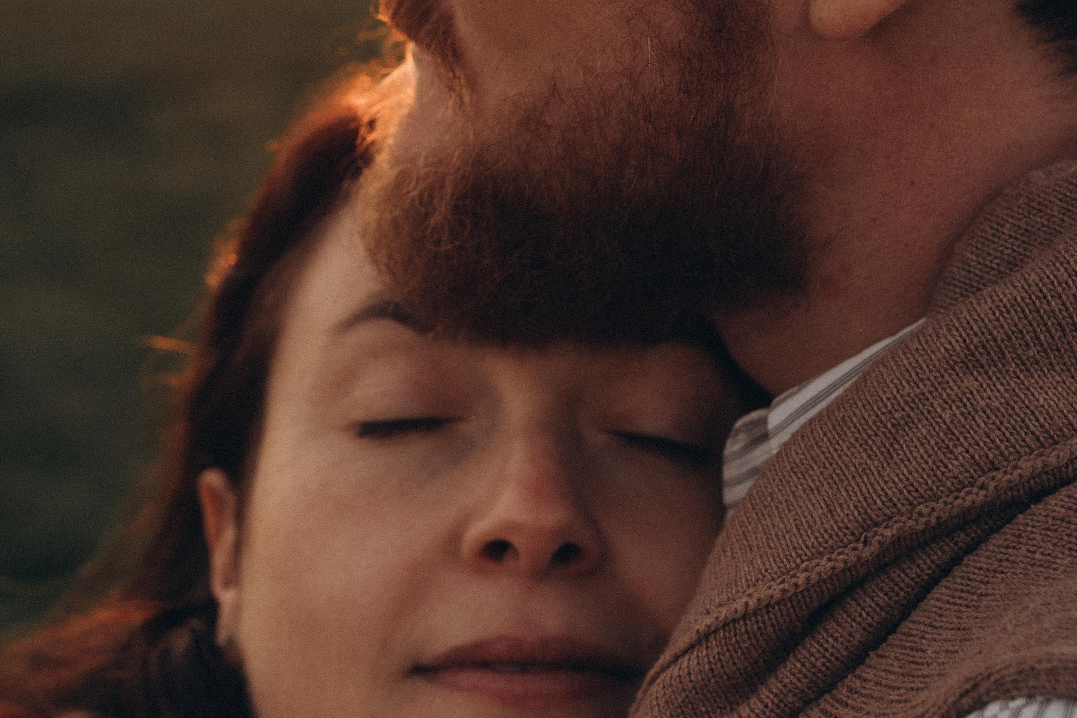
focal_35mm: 92
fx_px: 2752
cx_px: 530
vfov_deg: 14.8
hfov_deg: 22.1
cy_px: 200
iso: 400
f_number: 3.2
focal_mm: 35
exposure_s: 1/200
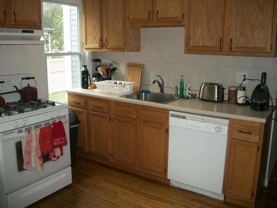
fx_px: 264
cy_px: 107
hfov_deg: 55.3
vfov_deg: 43.0
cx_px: 139
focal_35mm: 33
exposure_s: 1/125
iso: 200
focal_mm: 5.7
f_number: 2.9
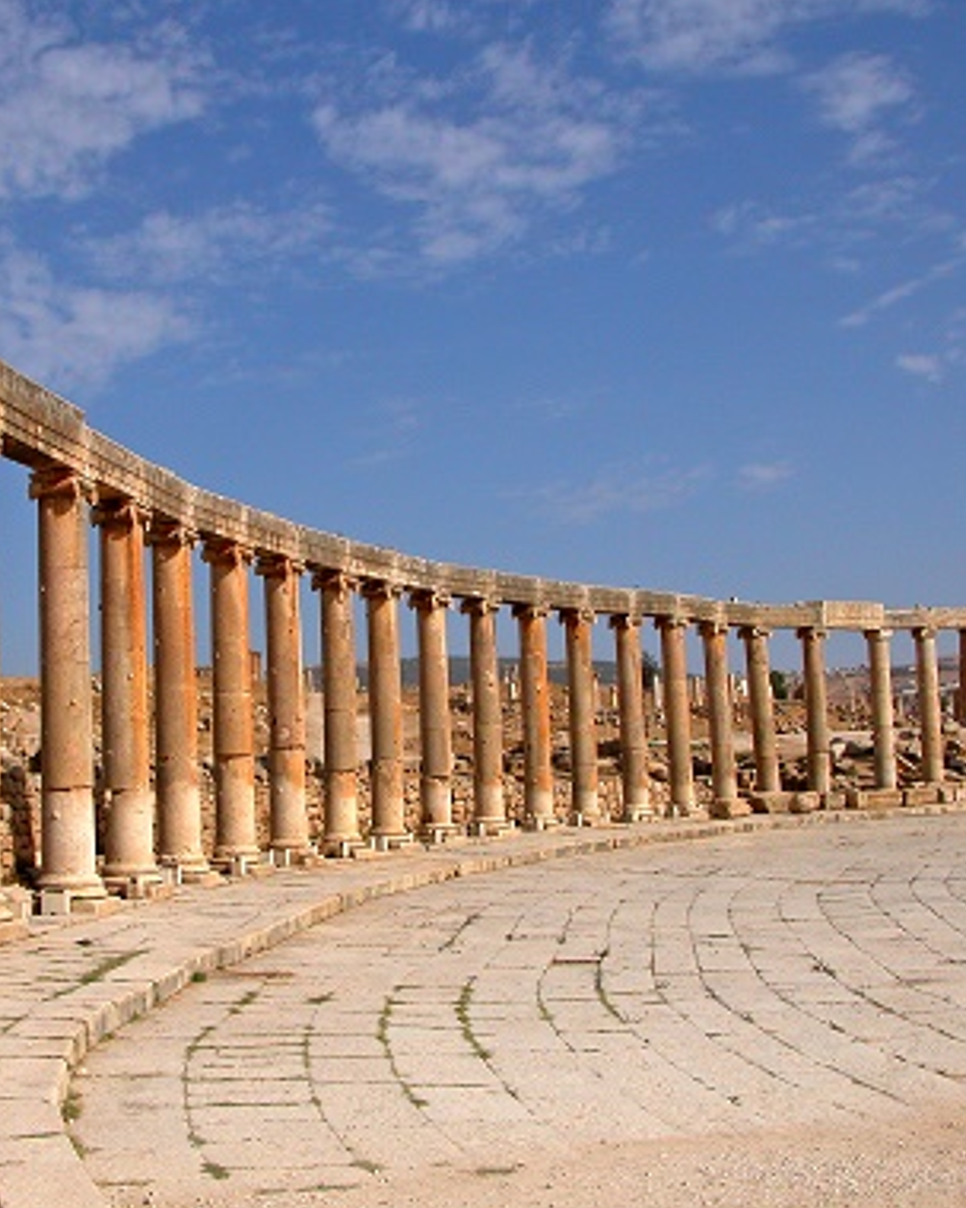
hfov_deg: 32.4
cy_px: 601
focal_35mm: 46
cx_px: 292
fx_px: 1644
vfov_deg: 40.3
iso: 100
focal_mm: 8.9
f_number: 8
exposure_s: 1/559
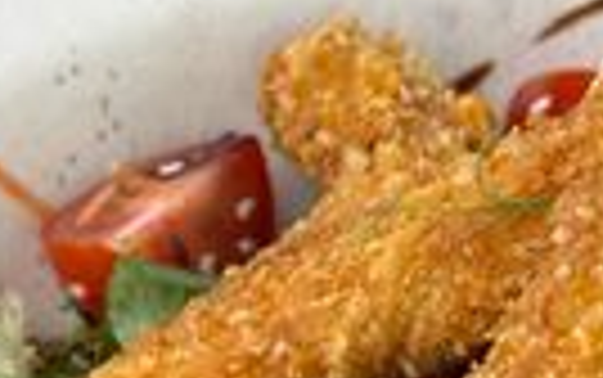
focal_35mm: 162
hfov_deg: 12.8
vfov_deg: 7.9
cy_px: 652
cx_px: 40
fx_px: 2664
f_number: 1.78
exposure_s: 1/50
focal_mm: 6.86
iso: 50
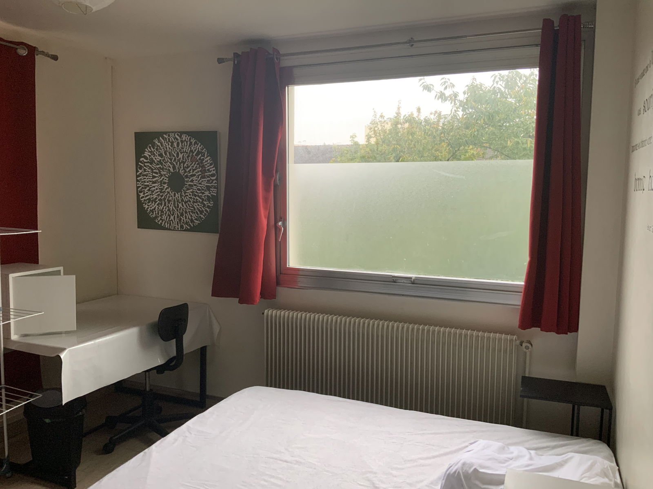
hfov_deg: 61.7
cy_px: 244
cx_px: 326
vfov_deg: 48.2
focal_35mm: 29
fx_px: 547
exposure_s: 1/60
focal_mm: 3
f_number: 1.8
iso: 80
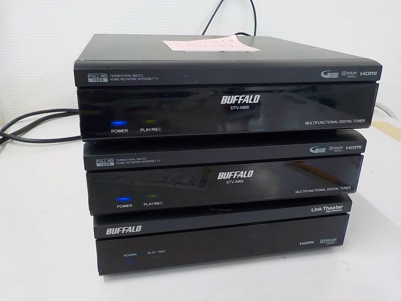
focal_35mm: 30
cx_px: 200
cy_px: 150
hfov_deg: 60.0
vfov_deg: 46.8
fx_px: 348
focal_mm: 4.1
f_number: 3.3
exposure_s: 1/30
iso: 250
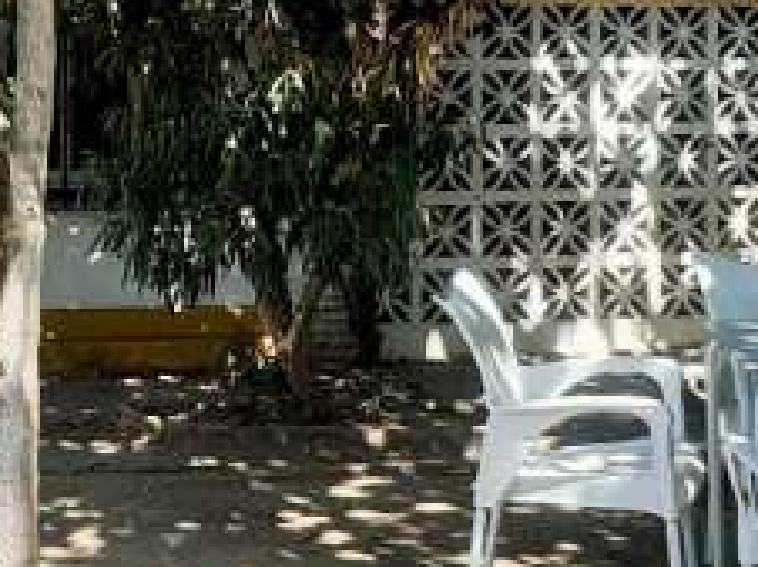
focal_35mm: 93
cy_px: 32
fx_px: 2034
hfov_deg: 19.4
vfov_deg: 15.6
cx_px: -235
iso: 40
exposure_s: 1/299
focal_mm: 2.22
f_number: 2.2
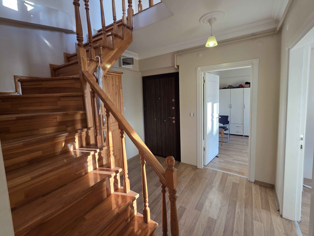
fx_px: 127
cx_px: 160
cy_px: 109
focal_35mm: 14
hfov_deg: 102.0
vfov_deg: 85.5
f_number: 2.2
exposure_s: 1/100
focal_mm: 2.2
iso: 125
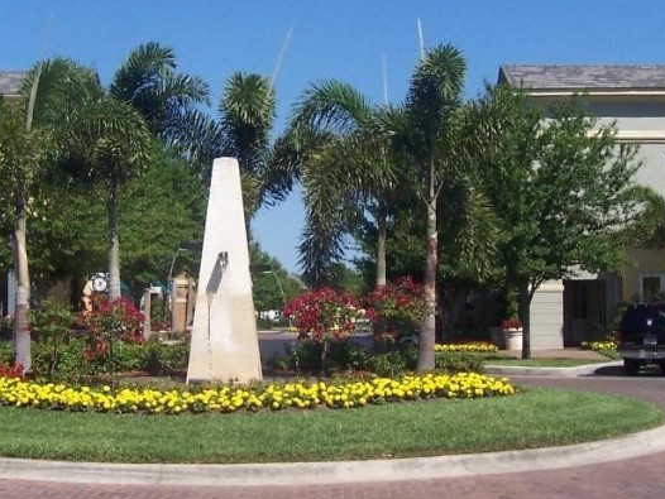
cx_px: 253
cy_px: 169
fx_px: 1384
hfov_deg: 26.9
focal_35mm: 72
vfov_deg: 20.4
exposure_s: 1/750
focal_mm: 5.6
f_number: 5.6
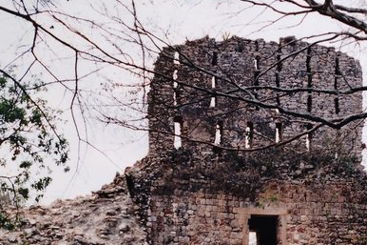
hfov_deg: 14.6
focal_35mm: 140
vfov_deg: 9.8
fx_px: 1427
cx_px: 271
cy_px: 151
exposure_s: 1/100
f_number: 5.6
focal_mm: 90
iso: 800
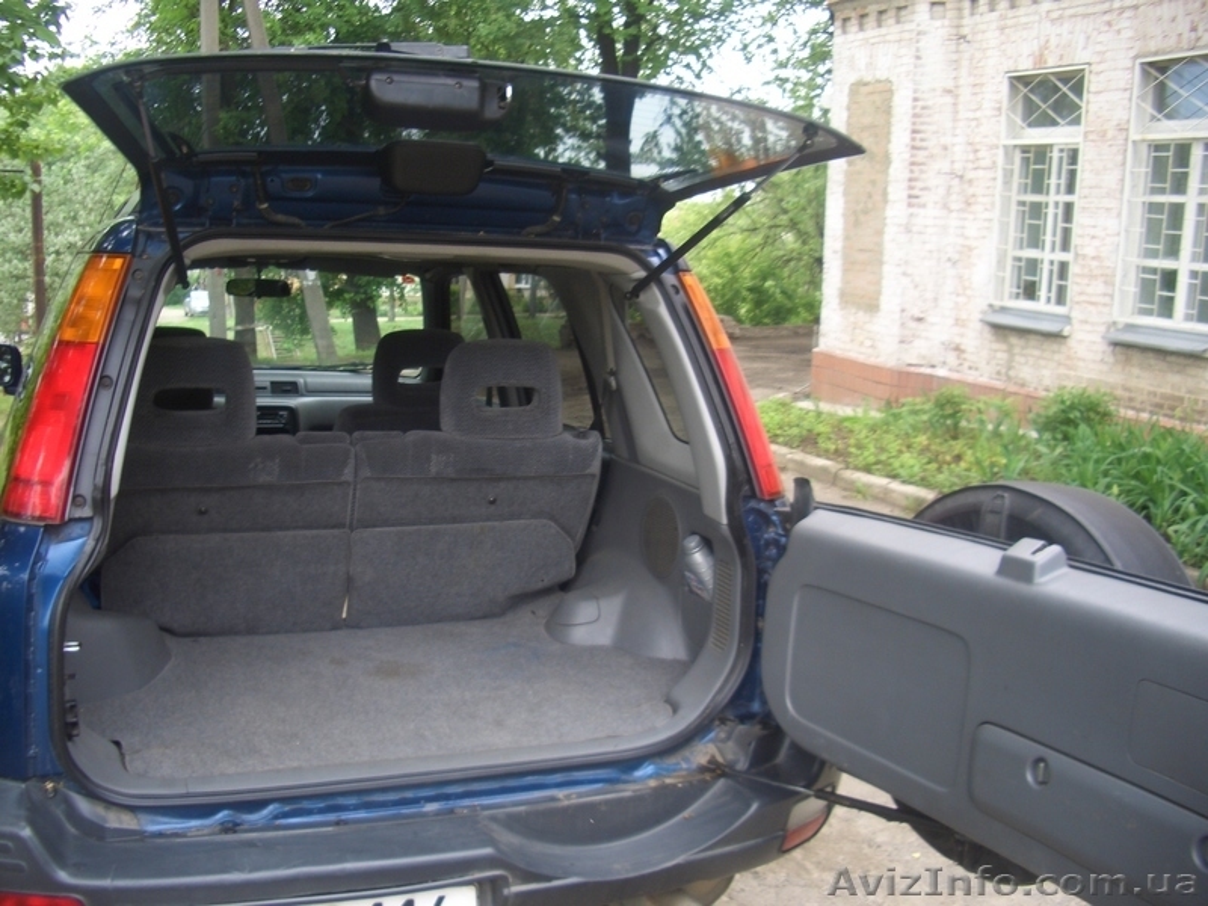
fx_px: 1221
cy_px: 453
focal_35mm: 35
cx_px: 604
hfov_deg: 52.6
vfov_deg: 40.7
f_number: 2.6
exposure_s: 1/60
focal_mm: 5.8
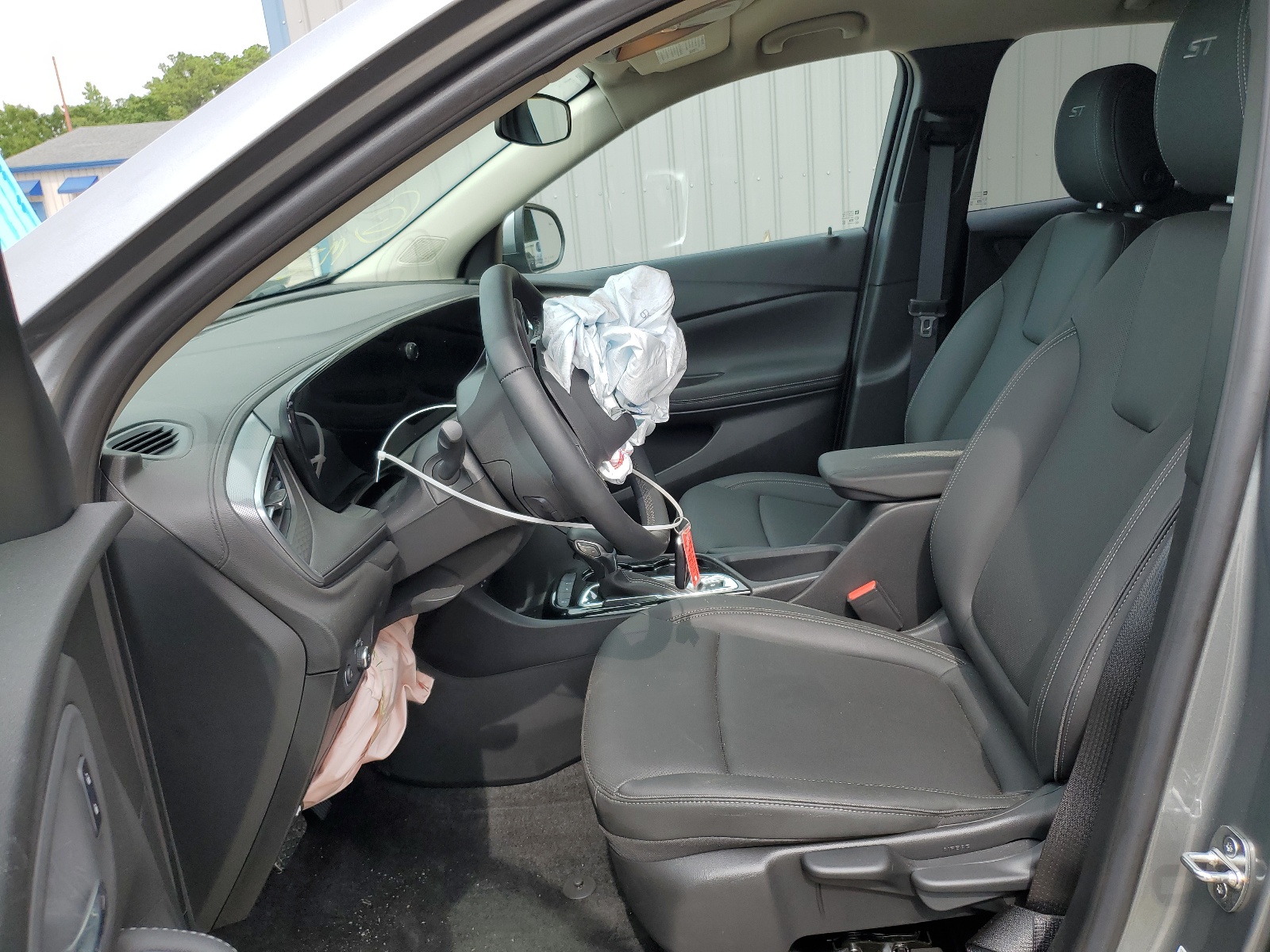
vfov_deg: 53.1
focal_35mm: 26
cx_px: 635
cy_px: 476
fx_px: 954
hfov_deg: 67.3
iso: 50
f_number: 1.5
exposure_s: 1/625
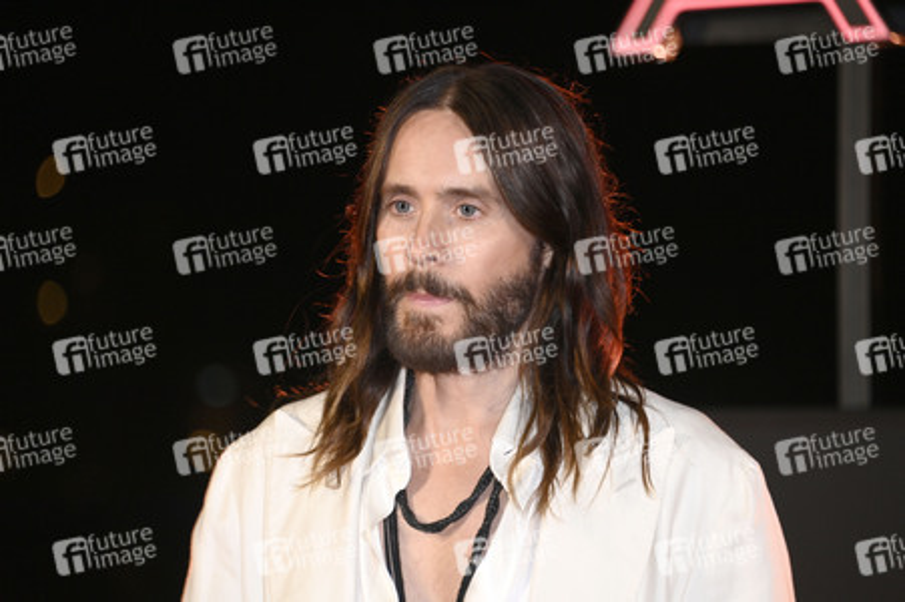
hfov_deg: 6.9
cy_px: 301
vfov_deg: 4.6
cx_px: 452
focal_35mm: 300
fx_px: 7536
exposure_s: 1/80
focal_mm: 300
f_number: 5.6
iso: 1000
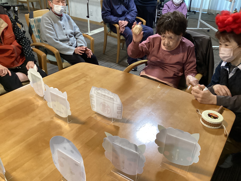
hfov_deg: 58.4
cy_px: 90
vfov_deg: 45.4
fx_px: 216
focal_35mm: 31
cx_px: 120
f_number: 2.4
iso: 320
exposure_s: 1/50
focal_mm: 3.3
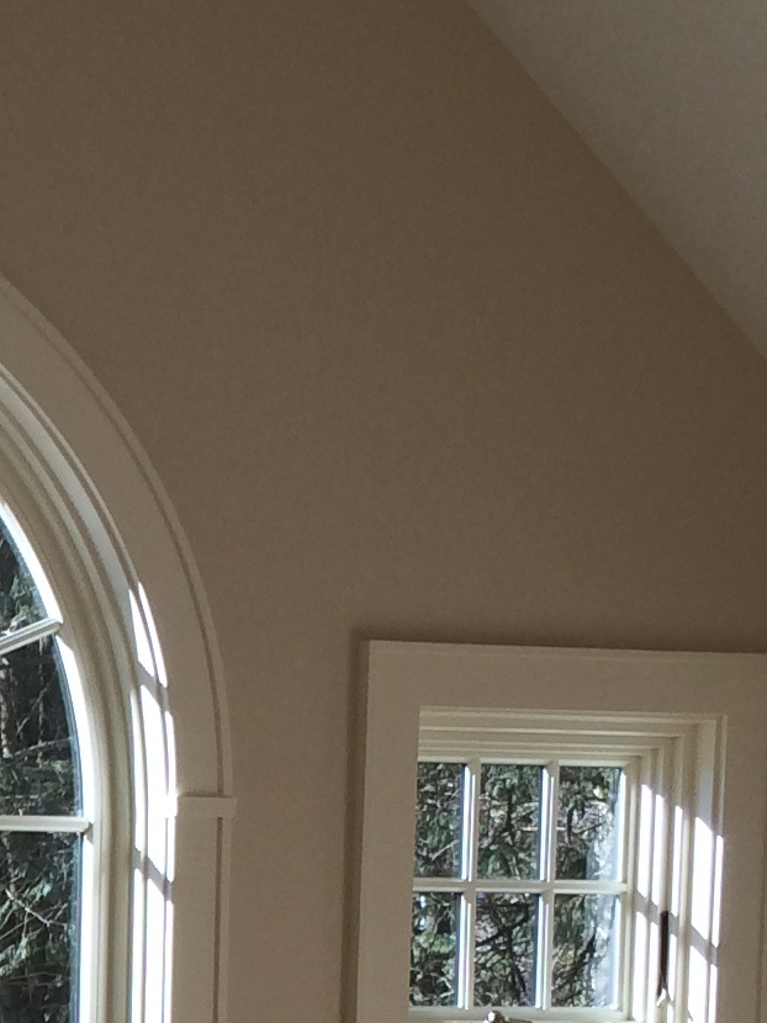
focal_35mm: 118
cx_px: -514
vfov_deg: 15.9
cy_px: 1300
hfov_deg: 11.8
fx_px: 3488
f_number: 2.2
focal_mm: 4.12
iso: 32
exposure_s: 1/263
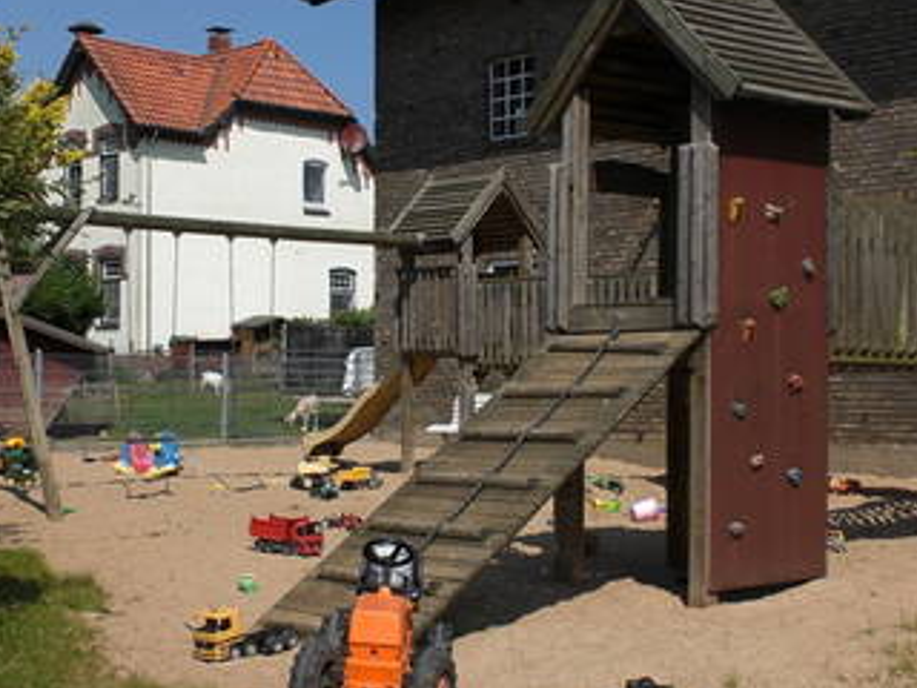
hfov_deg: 32.1
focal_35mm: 60
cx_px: 367
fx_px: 1589
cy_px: 324
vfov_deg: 24.4
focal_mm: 8.44
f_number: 5.1
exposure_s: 1/400
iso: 50
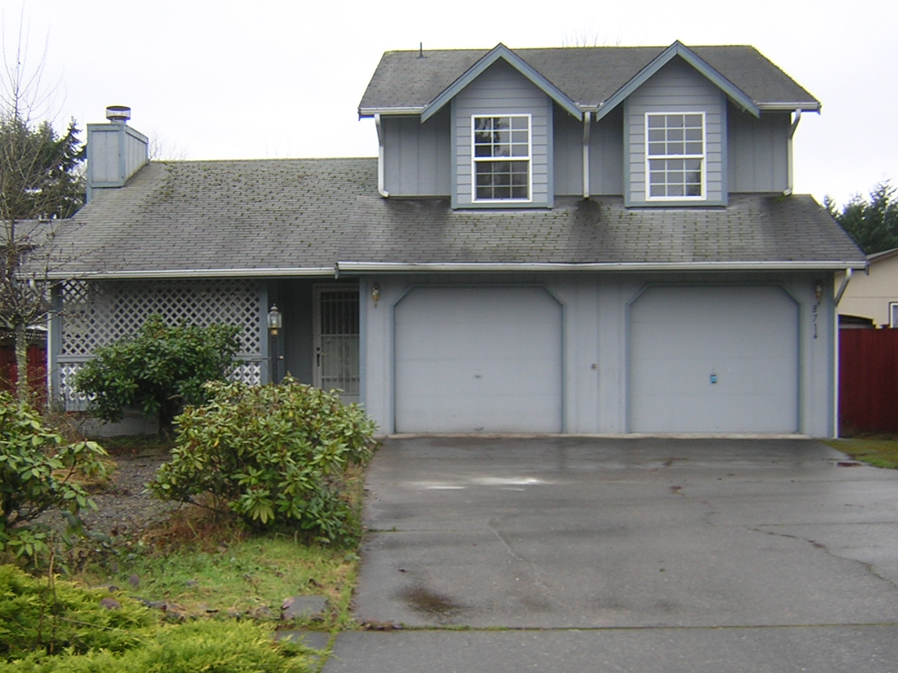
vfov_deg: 31.5
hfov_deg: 41.2
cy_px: 337
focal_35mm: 46
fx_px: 1193
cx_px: 400
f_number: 2.7
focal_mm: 5.2
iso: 100
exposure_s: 1/46.1
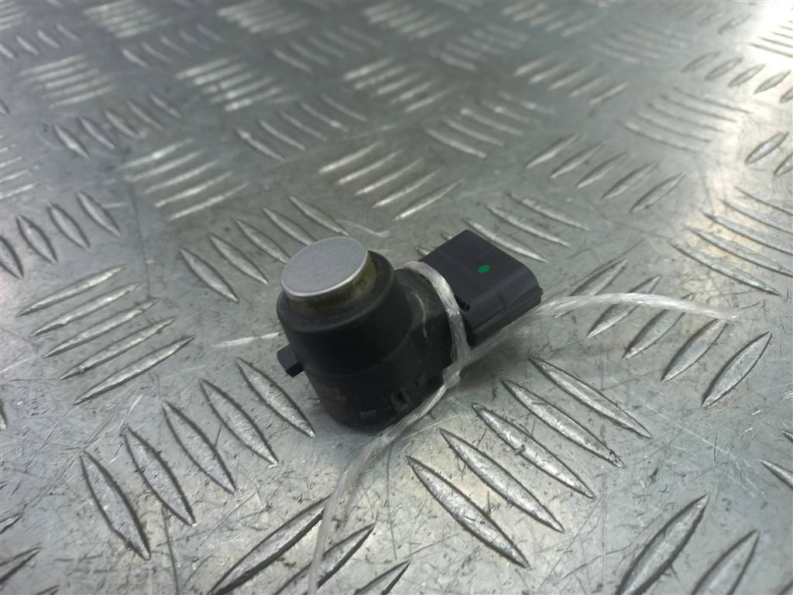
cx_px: 396
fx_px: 573
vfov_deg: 54.9
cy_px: 298
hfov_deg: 69.4
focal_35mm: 25
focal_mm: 4.6
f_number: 1.8
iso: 64
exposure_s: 1/50
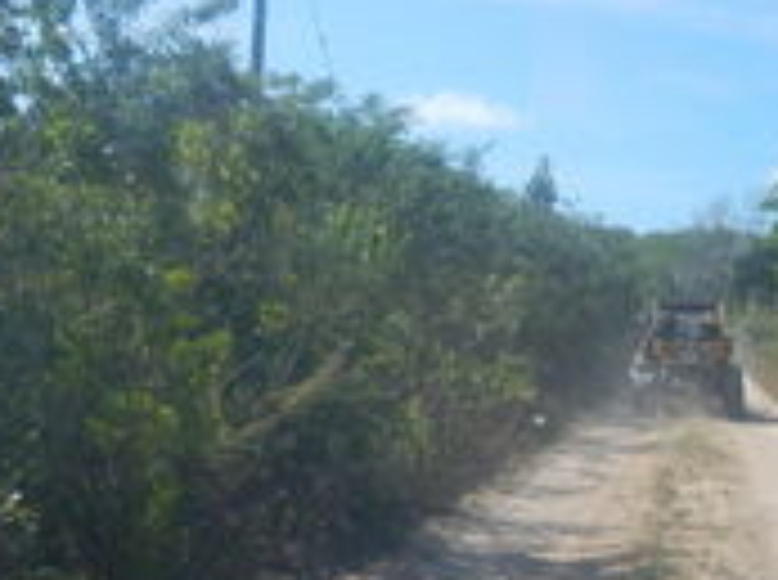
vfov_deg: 28.2
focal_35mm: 51
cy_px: 409
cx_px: 765
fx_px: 1144
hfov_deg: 34.4
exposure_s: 1/500
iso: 125
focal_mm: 4
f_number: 6
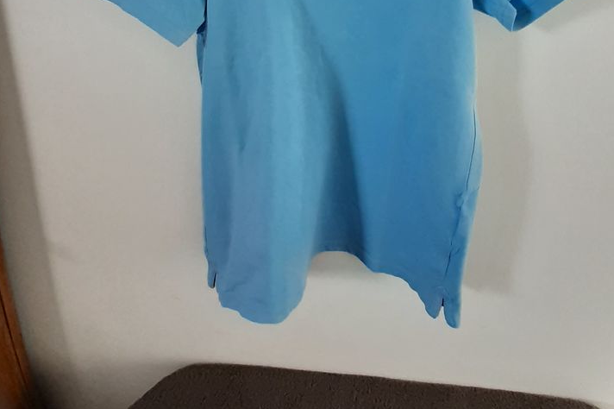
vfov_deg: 55.2
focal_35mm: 19
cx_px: 317
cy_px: 35
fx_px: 324
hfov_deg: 86.9
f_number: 2.2
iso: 160
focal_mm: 1.13
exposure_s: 1/40
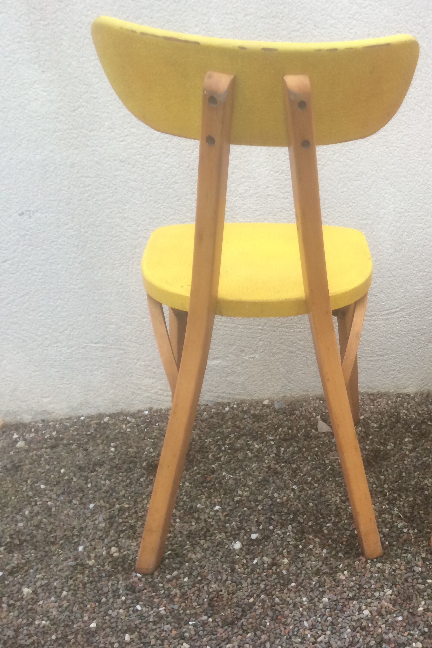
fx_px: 738
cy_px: 323
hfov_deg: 30.6
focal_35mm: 41
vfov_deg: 47.4
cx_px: 419
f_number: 2.2
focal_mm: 4.15
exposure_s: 1/33
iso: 50
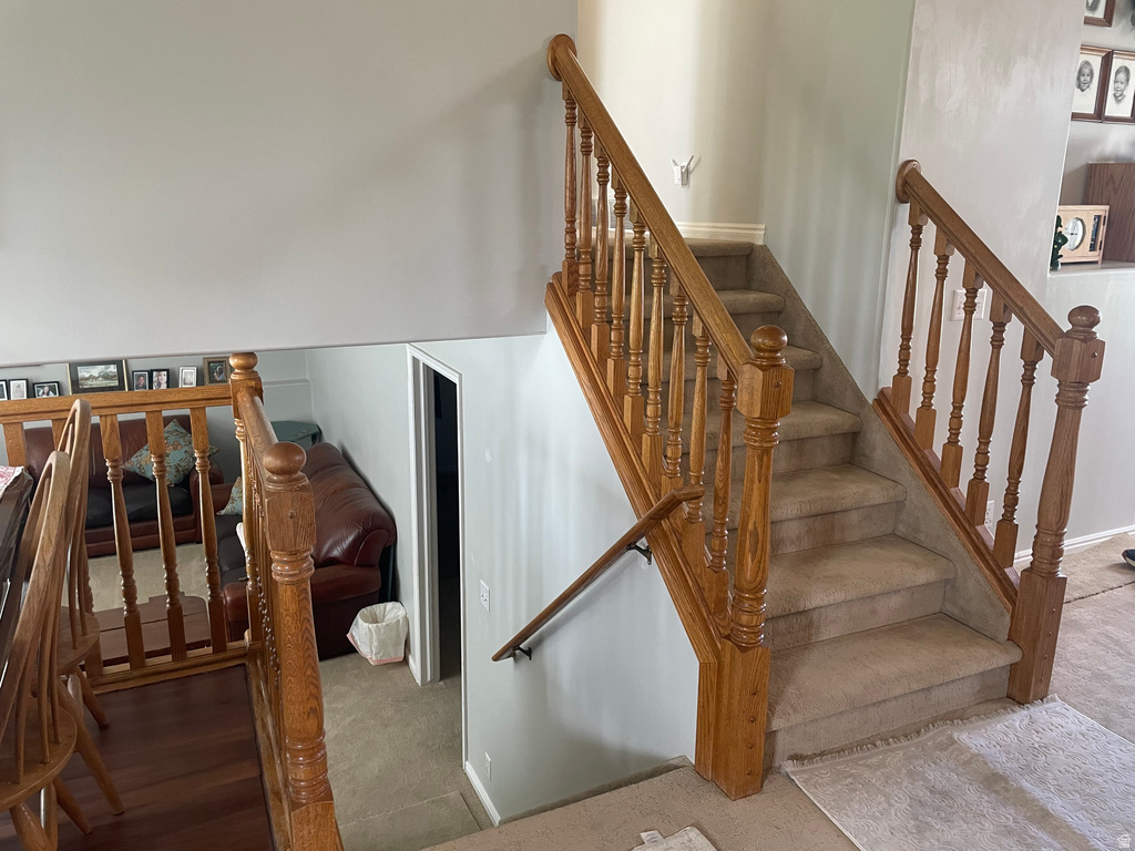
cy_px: 426
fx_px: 852
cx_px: 568
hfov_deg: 67.3
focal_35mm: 26
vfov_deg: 53.1
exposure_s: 1/60
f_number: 1.6
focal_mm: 4.2
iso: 125
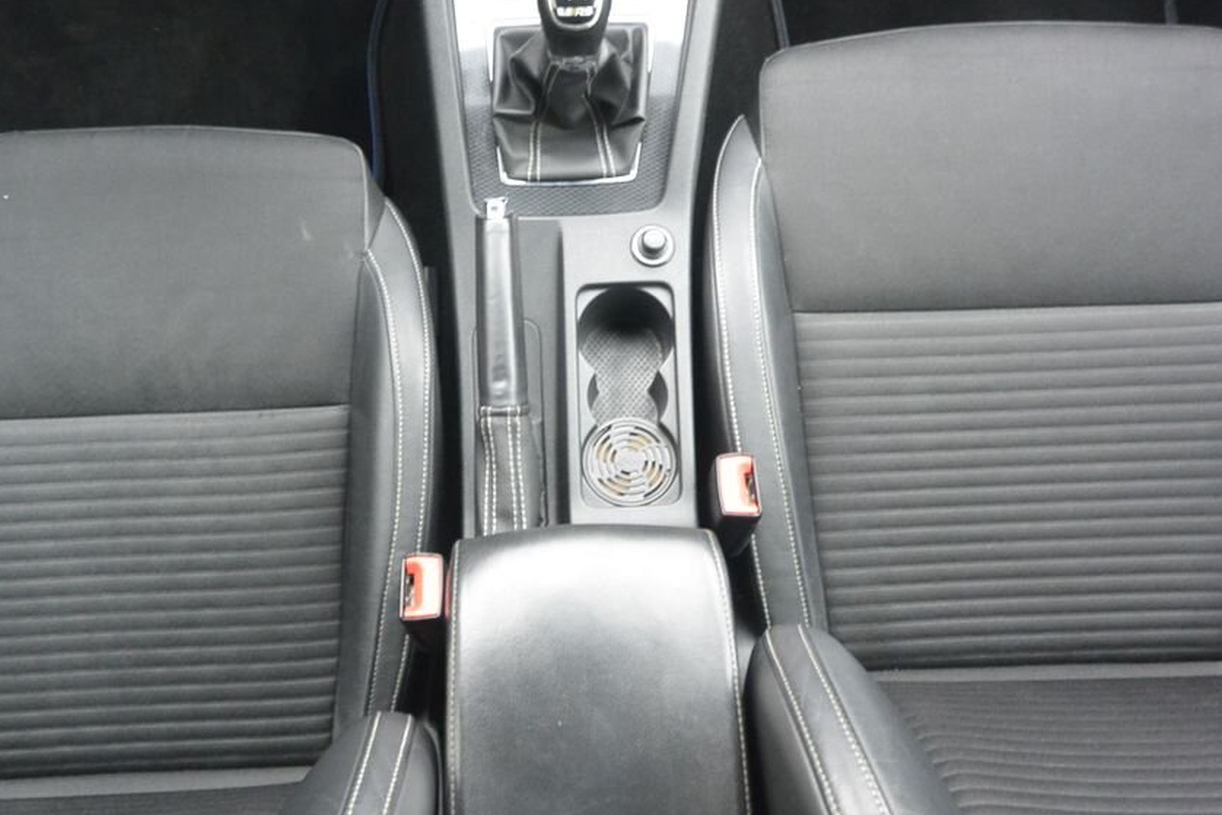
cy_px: 467
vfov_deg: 39.9
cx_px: 575
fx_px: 1120
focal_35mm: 33
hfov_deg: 57.2
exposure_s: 1/15
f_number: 3.5
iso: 1100
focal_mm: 10
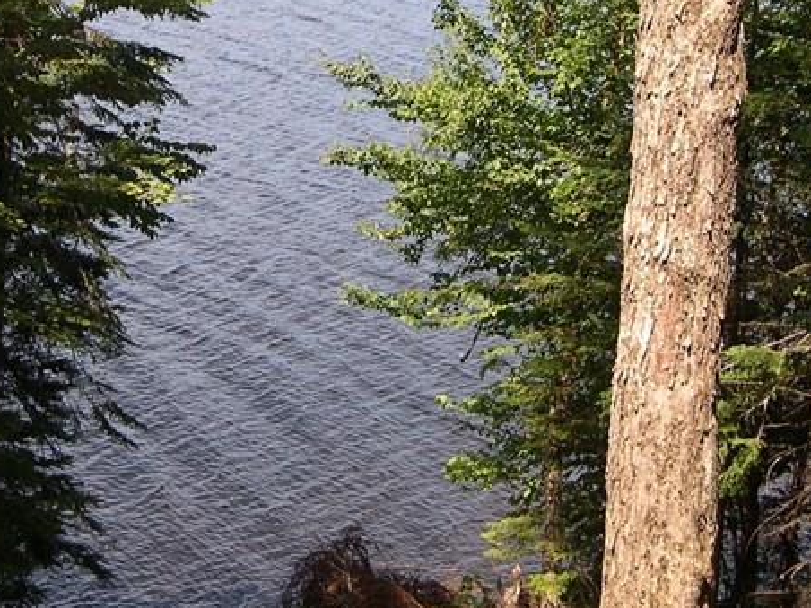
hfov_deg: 22.6
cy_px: 47
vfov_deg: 16.9
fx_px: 2015
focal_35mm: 86
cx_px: 233
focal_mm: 8
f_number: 2.8
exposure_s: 1/554
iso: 100
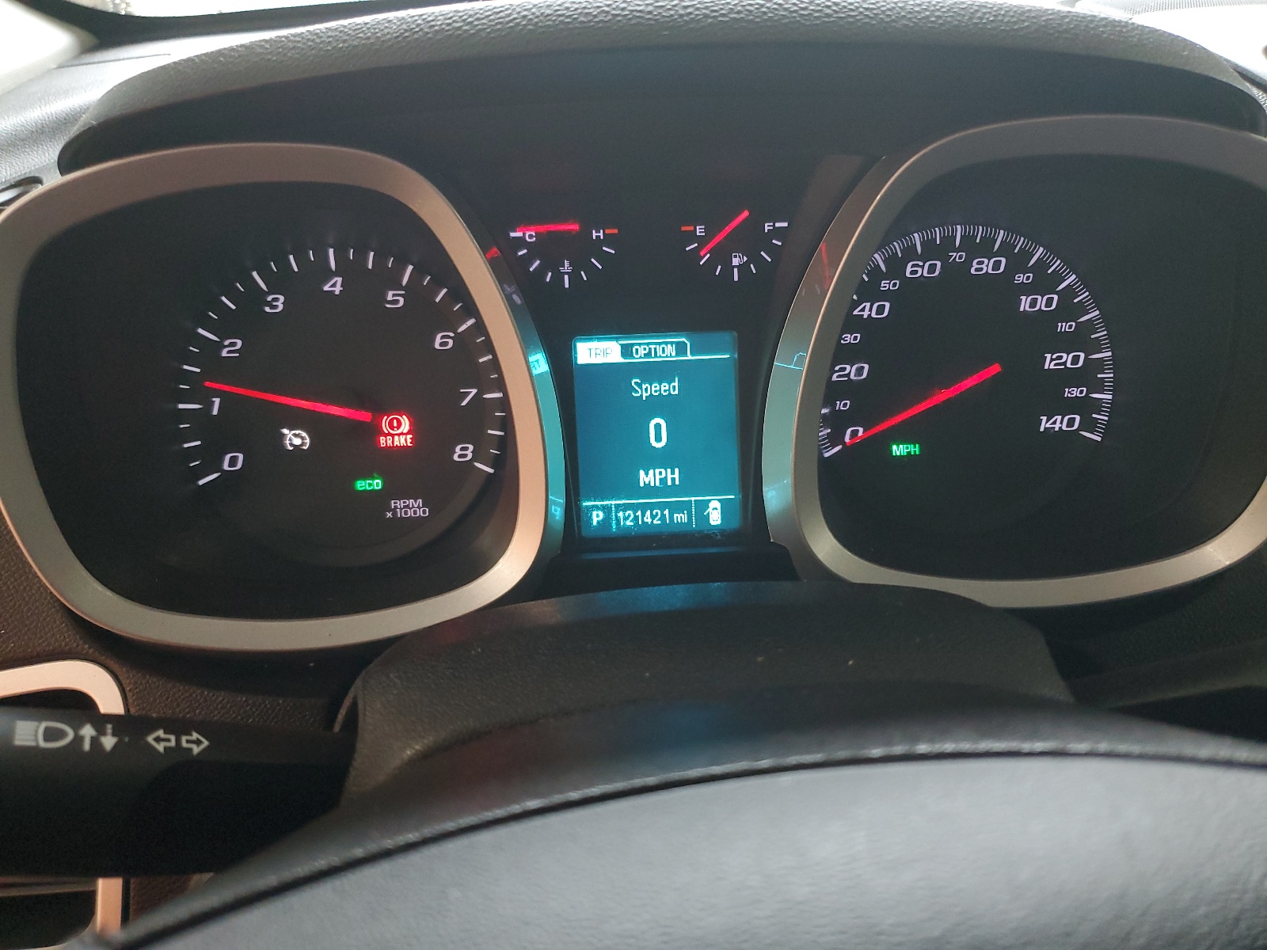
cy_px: 475
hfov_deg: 67.3
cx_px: 634
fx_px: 952
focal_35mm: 26
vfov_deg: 53.1
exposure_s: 1/60.2
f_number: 1.5
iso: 197
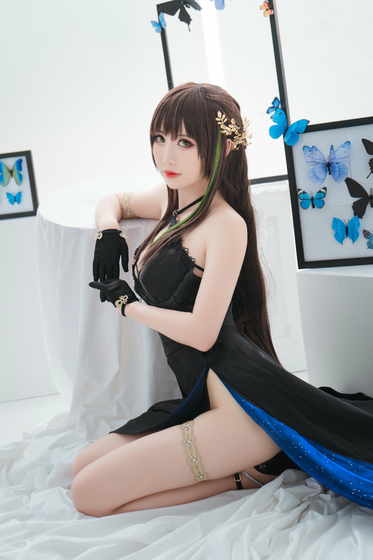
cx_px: 185
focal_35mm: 55
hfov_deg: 24.6
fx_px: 855
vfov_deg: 36.2
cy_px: 284
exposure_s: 1/100
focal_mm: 54
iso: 125
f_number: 5.6
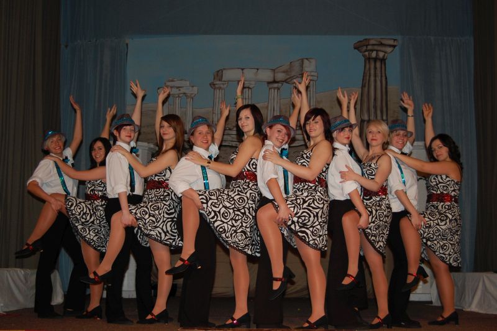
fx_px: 579
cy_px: 166
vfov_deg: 31.8
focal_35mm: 42
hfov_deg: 46.4
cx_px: 248
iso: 400
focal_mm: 28
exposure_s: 1/60
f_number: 4.2
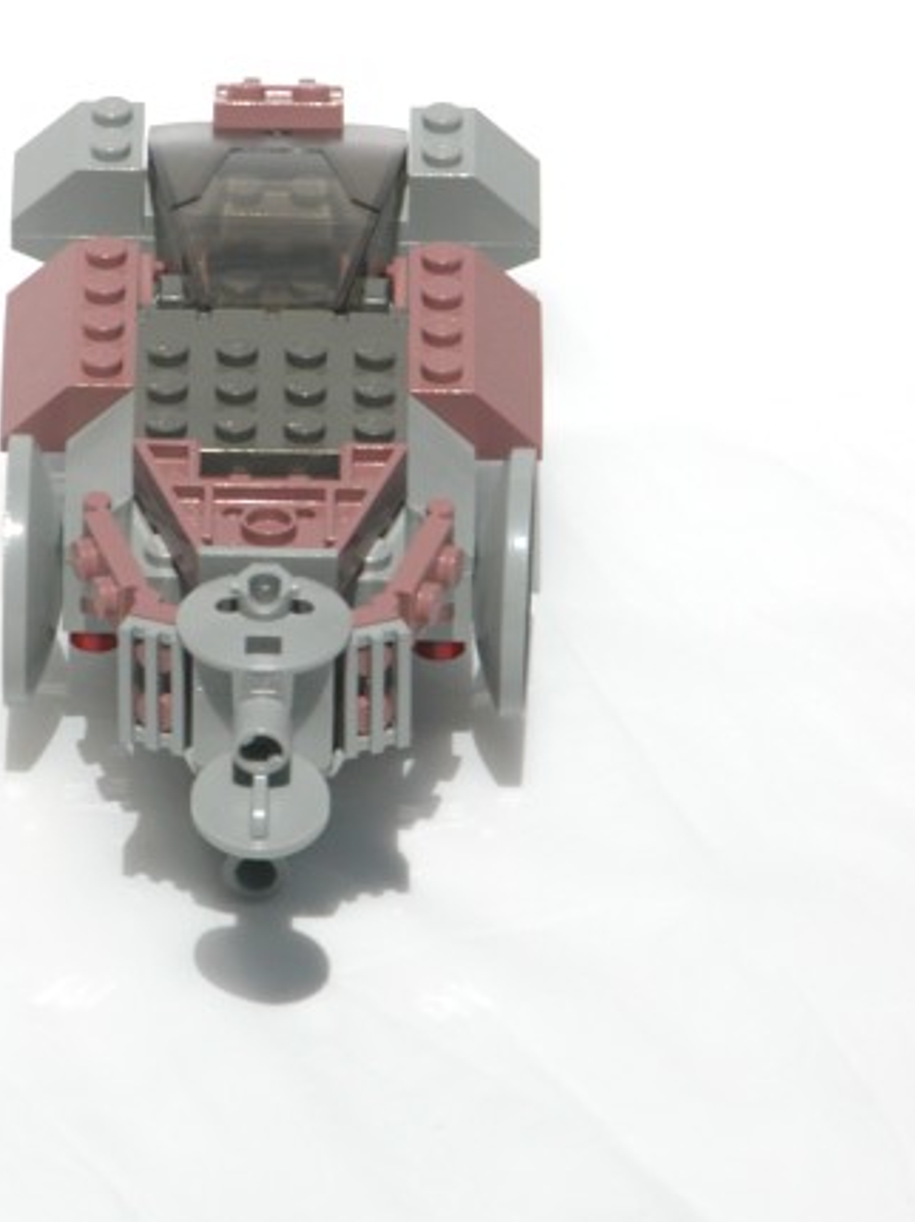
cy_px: 512
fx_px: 14500
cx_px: 247
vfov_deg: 4.8
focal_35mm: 411
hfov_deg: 3.6
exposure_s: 1/1092
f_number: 7.4
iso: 100
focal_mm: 71.2
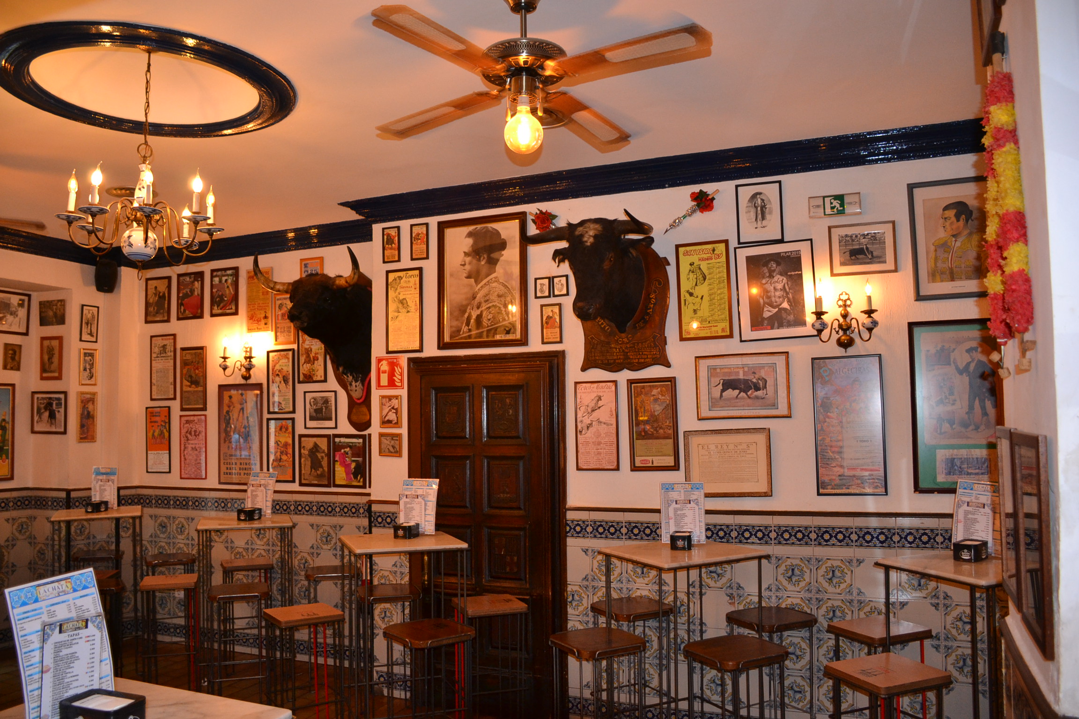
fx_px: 809
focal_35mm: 27
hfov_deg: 67.4
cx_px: 540
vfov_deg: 47.9
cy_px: 360
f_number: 3.5
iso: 900
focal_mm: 18
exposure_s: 1/60
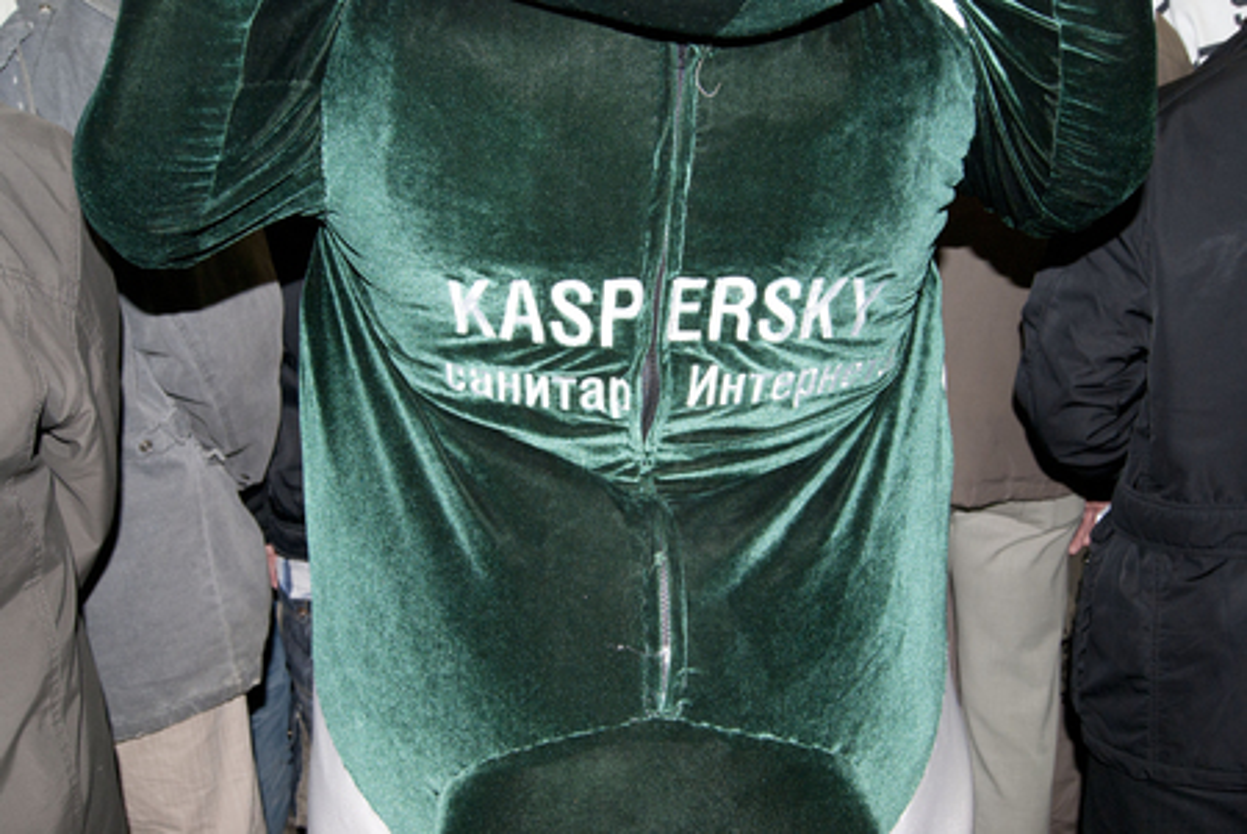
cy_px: 417
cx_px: 624
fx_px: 1248
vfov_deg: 37.0
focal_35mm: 36
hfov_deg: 53.1
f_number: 5.6
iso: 400
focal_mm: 24
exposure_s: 1/60
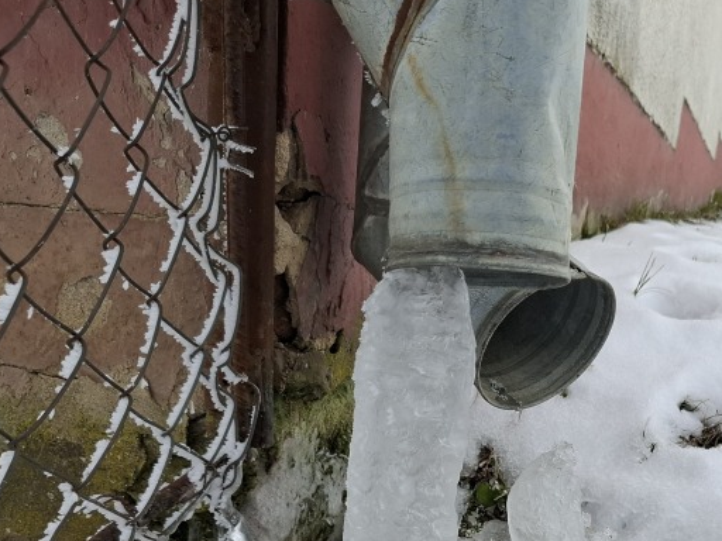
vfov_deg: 29.8
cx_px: 489
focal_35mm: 46
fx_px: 959
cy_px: 511
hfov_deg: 40.7
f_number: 1.8
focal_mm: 5.54
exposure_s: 1/790
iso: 50
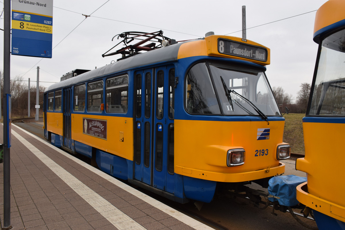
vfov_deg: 43.6
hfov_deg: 61.9
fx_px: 287
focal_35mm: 30
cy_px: 115
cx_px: 172
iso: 400
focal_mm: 20
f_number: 7.1
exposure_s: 1/200
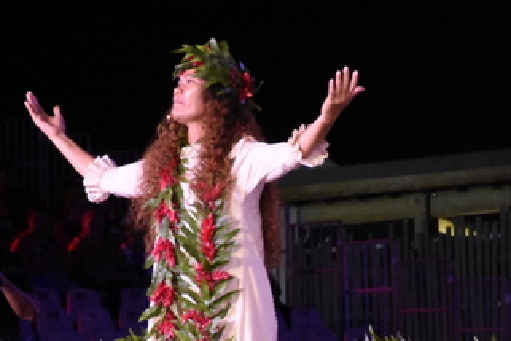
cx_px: 374
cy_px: 309
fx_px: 4925
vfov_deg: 4.0
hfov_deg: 5.9
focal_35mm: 347
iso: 12800
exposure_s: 1/200
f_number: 7.1
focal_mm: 116
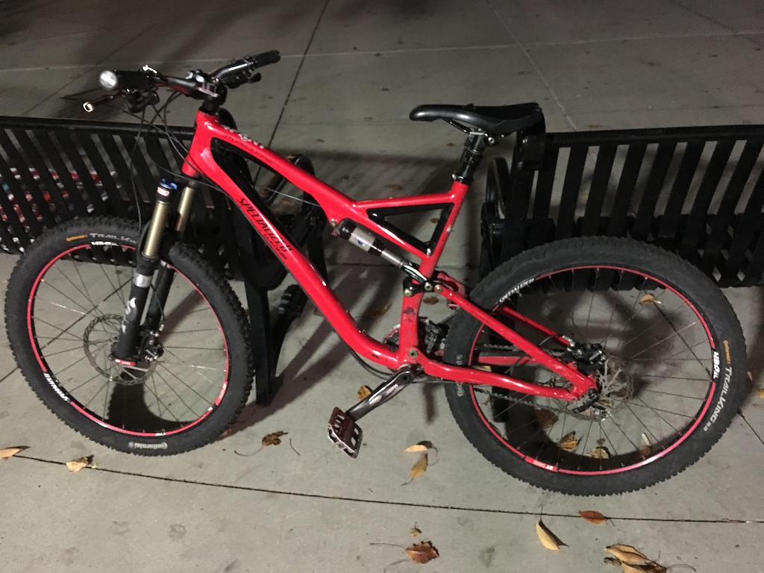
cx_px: 382
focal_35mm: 29
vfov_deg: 48.2
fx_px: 640
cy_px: 286
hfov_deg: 61.7
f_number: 2.2
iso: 500
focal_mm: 4.15
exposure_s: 1/15
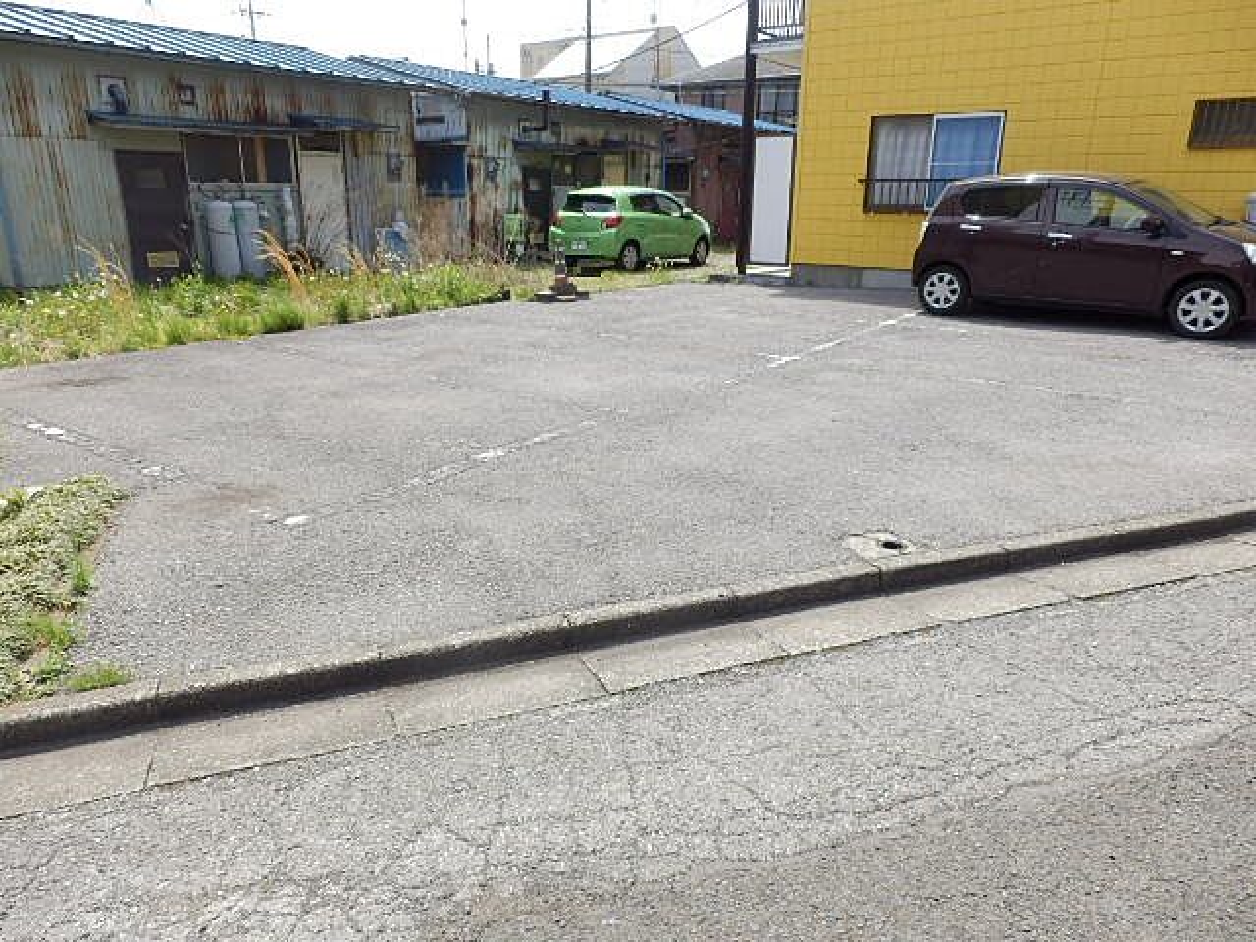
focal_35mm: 24
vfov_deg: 56.8
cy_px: 471
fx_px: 871
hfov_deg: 71.6
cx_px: 628
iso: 80
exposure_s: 1/500
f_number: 3
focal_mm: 4.2
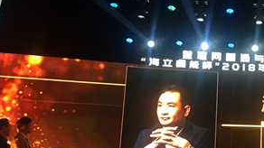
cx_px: 263
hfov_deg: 30.2
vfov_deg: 18.5
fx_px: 455
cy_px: 83
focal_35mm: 65
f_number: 2.2
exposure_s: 1/33
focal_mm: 4.15
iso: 200
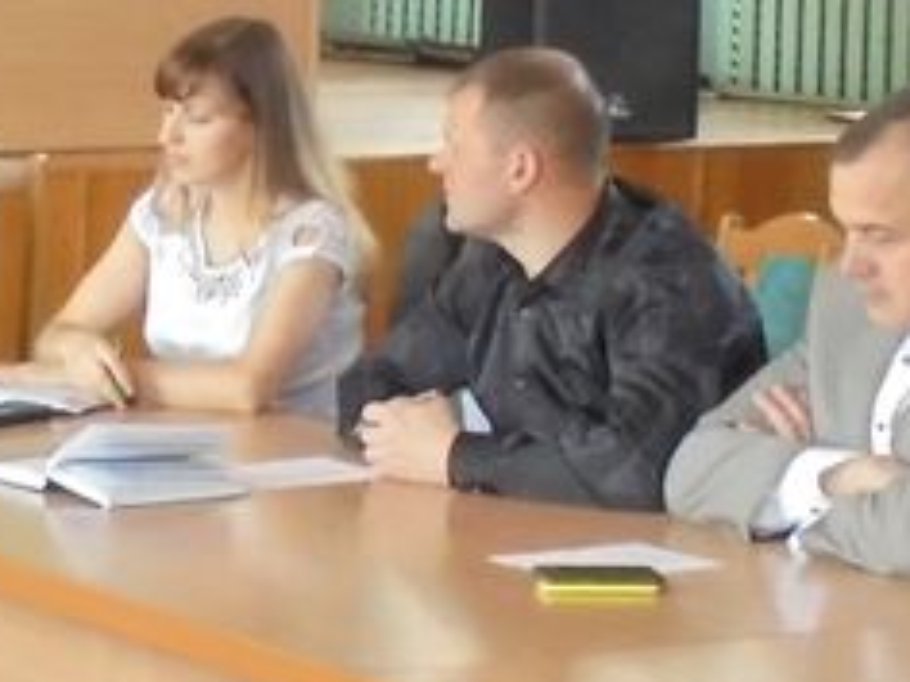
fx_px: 4338
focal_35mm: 165
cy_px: 247
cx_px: -428
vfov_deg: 9.0
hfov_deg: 11.5
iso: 400
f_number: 4.2
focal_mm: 6.9
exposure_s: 1/50
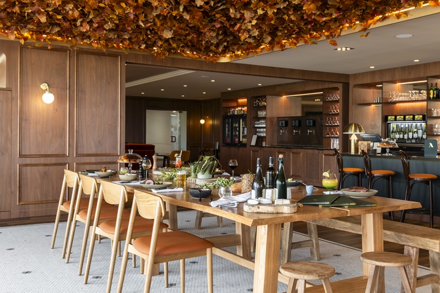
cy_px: 135
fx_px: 477
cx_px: 237
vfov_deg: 34.2
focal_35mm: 39
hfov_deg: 49.5
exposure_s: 1/15
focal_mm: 24
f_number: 7.1
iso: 80
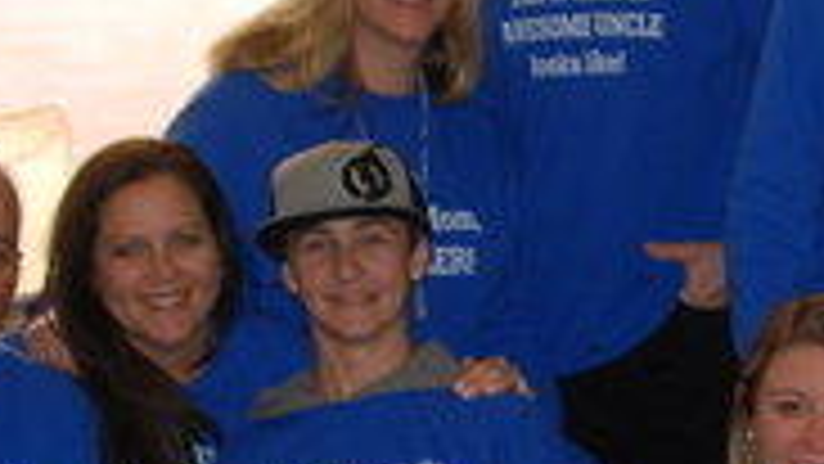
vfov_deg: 6.1
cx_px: 1117
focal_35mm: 198
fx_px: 4327
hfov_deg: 10.6
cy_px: 428
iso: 200
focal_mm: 32
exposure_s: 1/60
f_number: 4.2
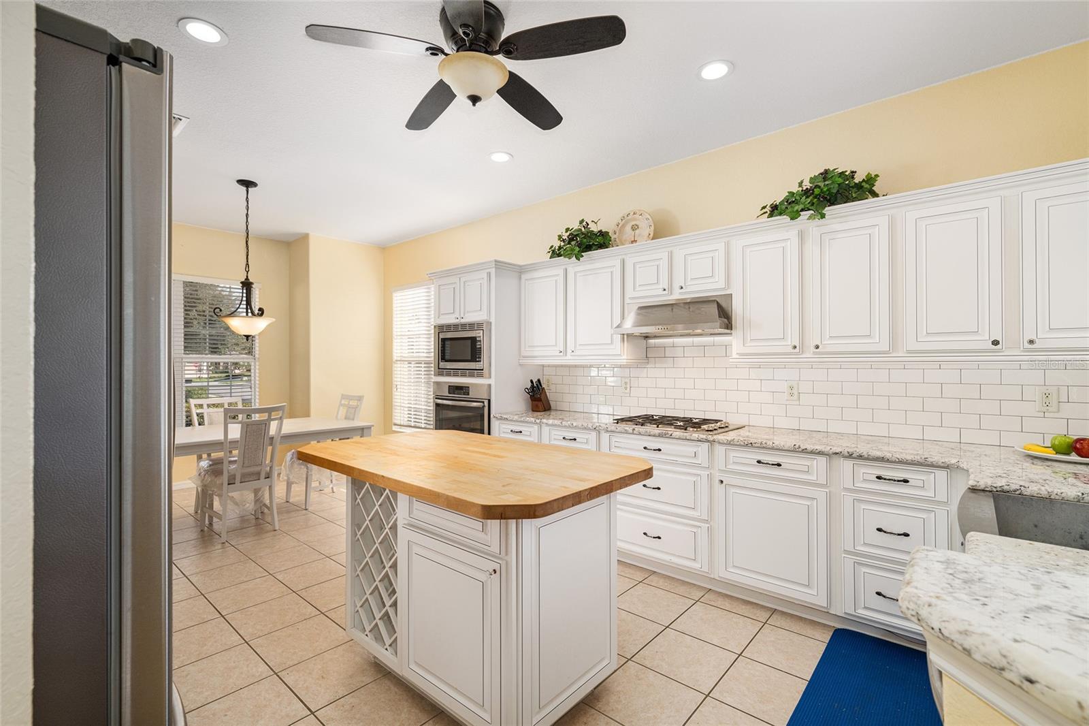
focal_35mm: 16
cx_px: 544
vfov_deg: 73.7
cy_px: 363
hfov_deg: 96.7
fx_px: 484
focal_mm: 16
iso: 320
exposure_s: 1/60
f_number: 8
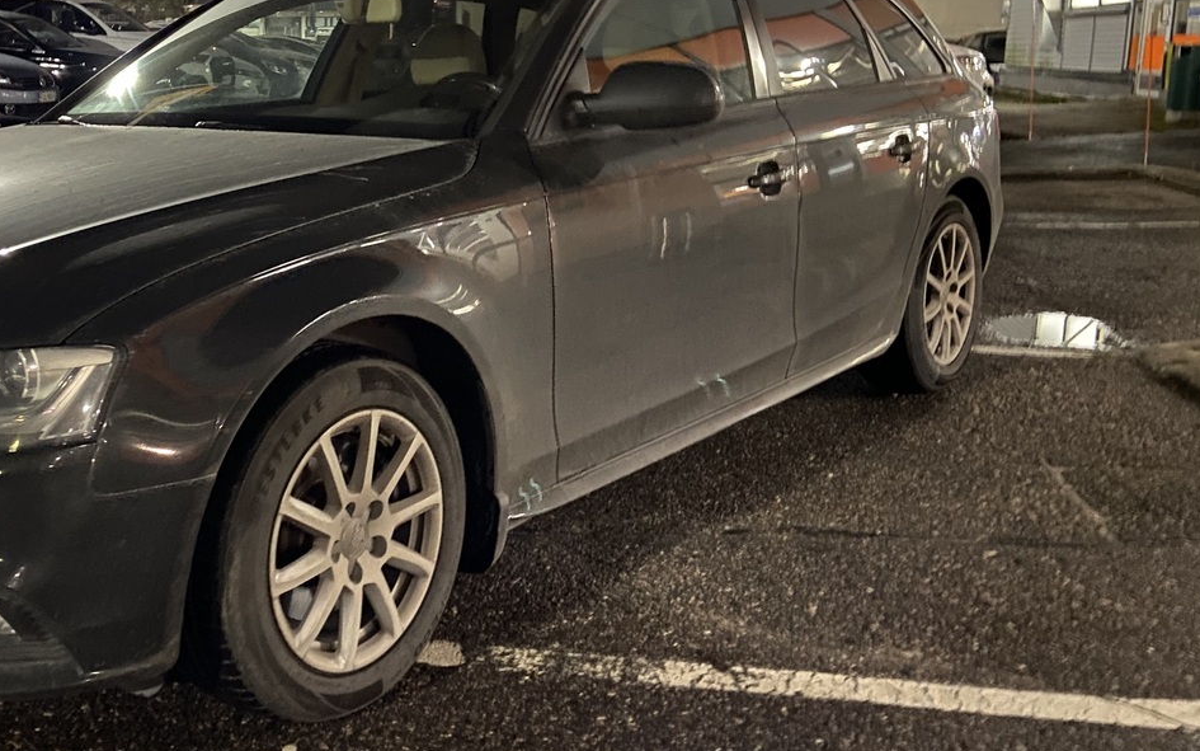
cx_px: 320
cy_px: 292
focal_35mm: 42
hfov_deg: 45.8
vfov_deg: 30.5
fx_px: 1374
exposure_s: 1/8
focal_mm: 4.25
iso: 500
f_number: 1.8
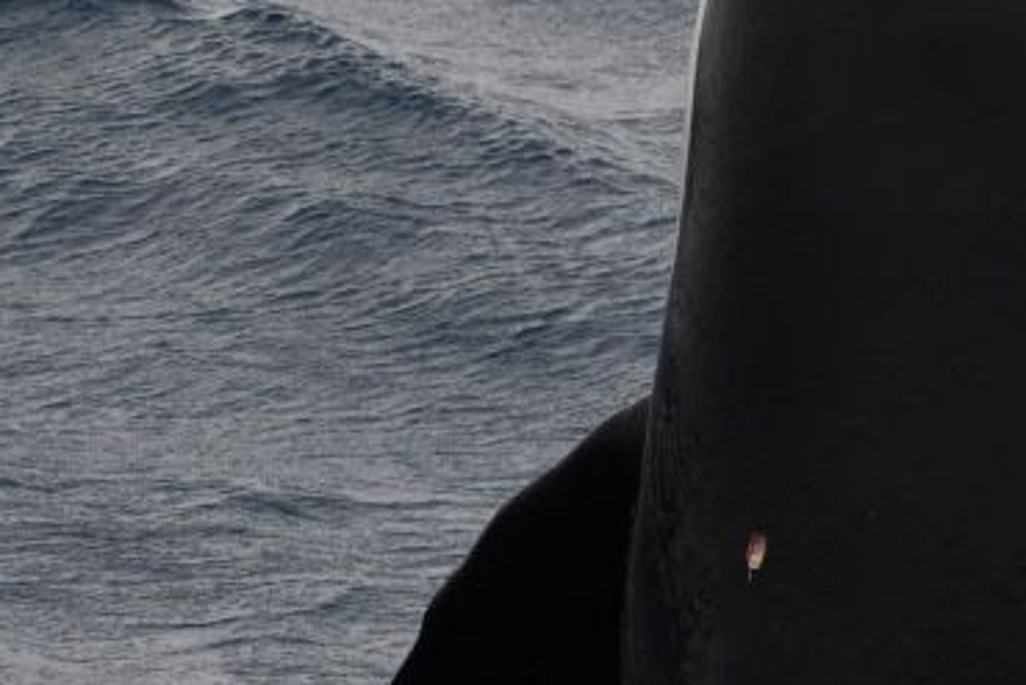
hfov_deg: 3.7
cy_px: 196
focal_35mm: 551
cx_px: 901
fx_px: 15709
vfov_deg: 2.5
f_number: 5.6
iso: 400
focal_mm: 170
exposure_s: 1/1250
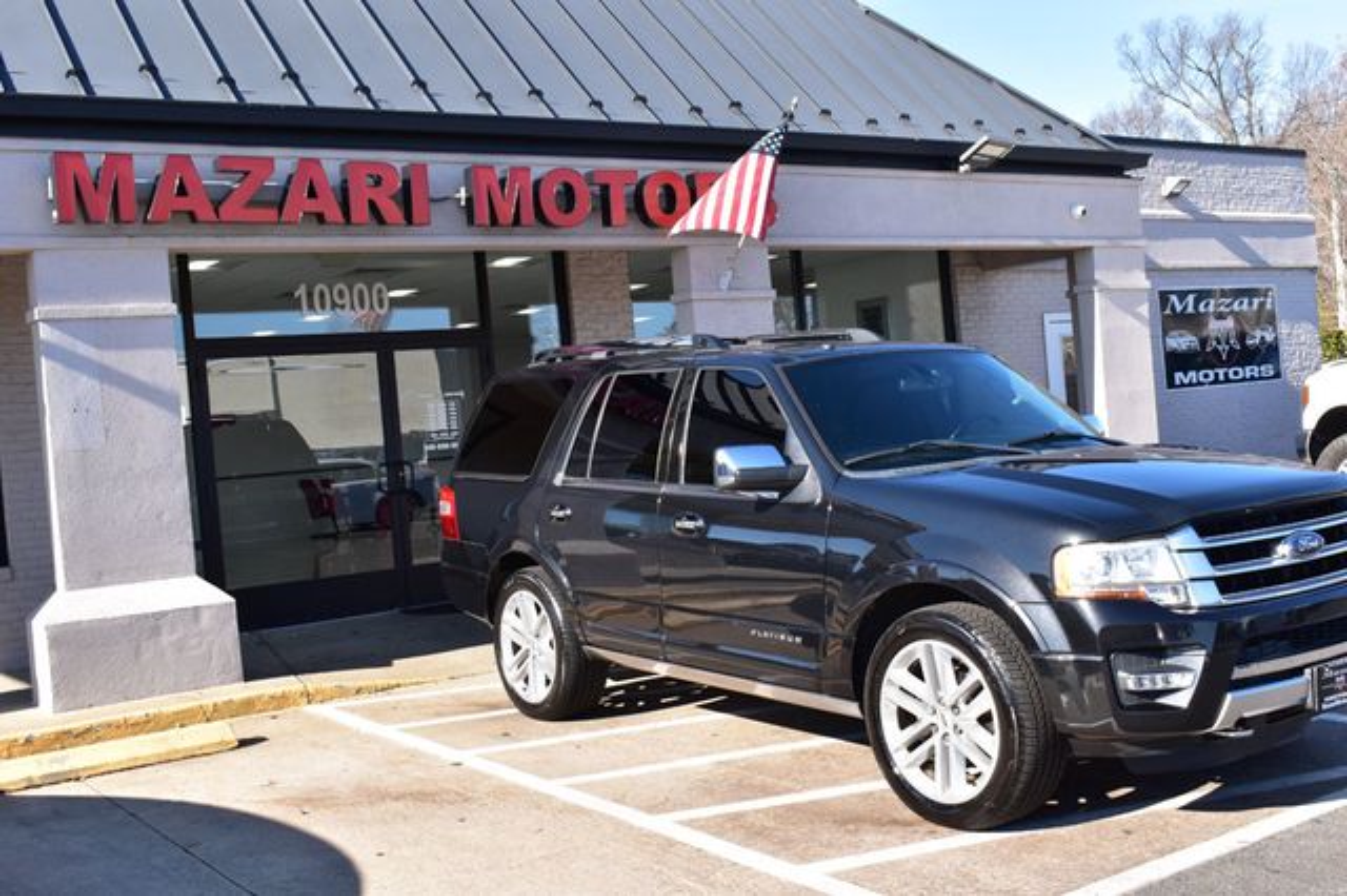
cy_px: 448
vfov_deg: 34.2
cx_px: 674
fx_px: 1458
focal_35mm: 39
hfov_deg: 49.6
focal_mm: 26
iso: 400
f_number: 10
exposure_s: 1/250
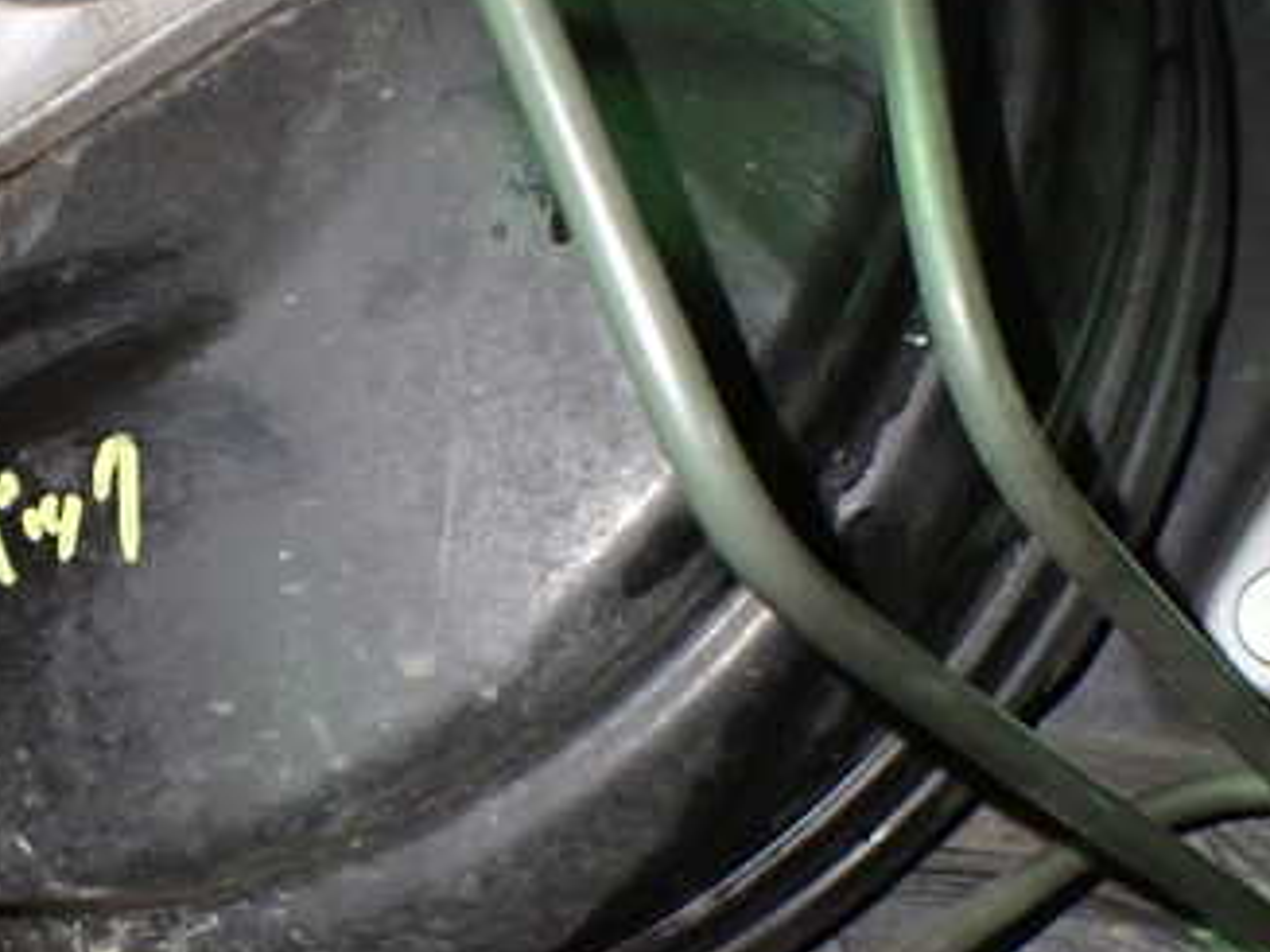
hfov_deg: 33.2
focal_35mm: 55
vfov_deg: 26.4
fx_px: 2017
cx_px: 140
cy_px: 633
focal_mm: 5.4
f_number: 2.3
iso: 1000
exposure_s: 1/30
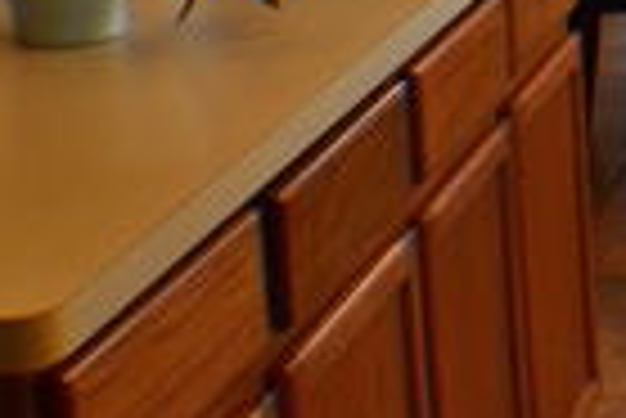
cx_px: 1252
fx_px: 2890
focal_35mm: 166
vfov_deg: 7.8
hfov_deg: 11.2
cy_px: -510
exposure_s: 1/50
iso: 400
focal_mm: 24
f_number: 8
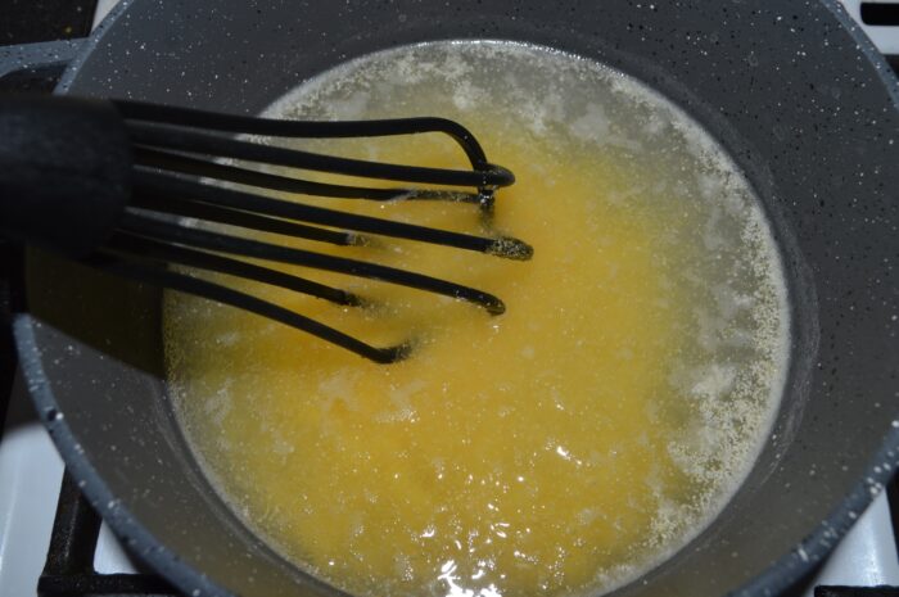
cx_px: 450
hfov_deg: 57.3
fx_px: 823
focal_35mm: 33
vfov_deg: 39.9
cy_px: 298
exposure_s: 1/60
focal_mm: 22
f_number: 8
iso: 100
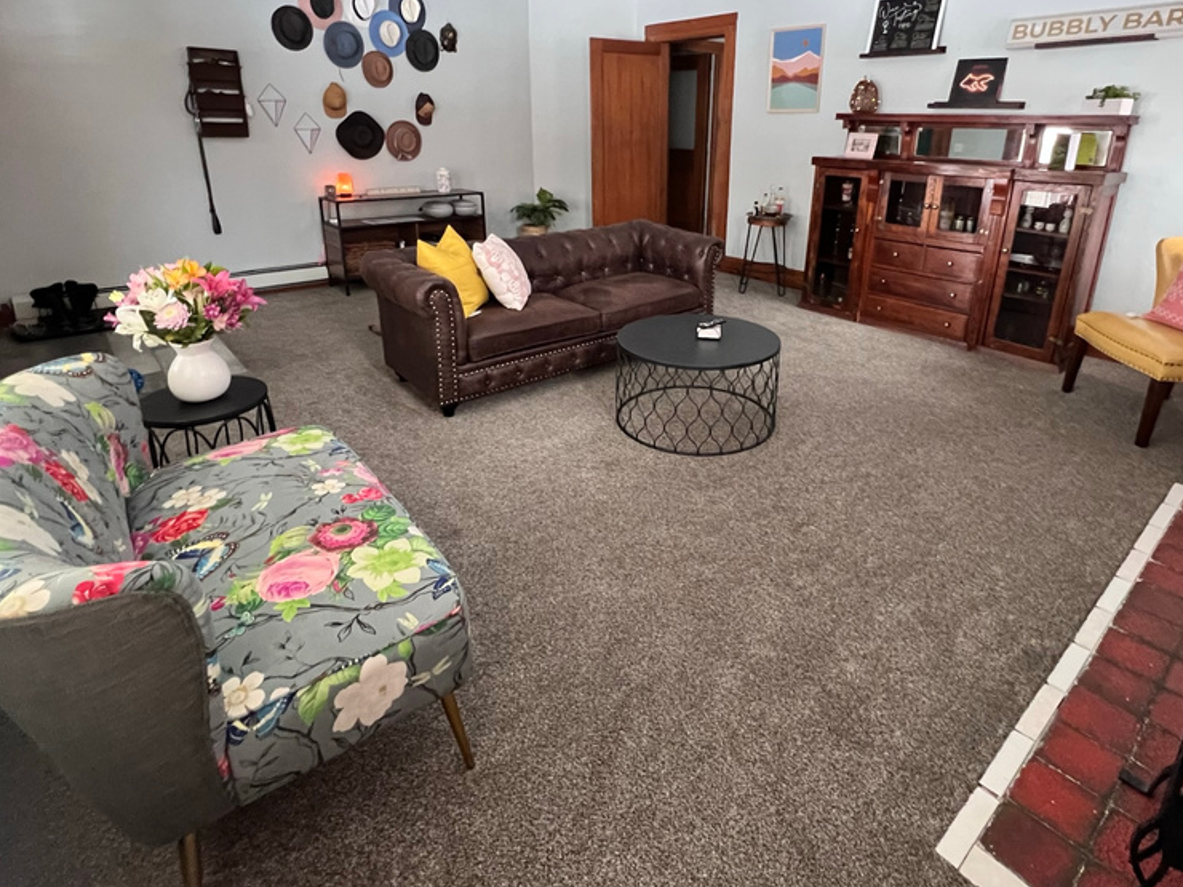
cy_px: 313
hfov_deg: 87.6
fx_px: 615
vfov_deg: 70.0
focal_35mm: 18
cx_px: 638
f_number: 1.8
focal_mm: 1.57
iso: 640
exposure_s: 1/60
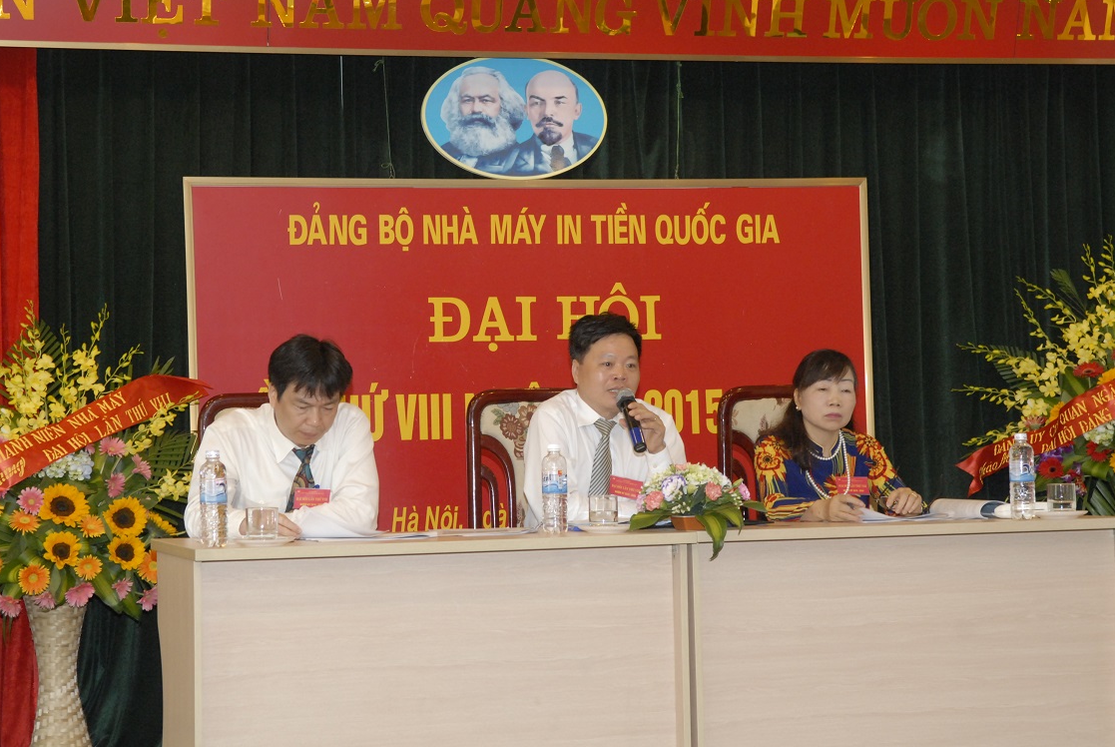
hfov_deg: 26.0
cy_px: 361
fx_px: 2419
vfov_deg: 17.5
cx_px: 567
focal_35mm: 78
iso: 1000
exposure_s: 1/60
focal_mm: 50
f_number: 5.6
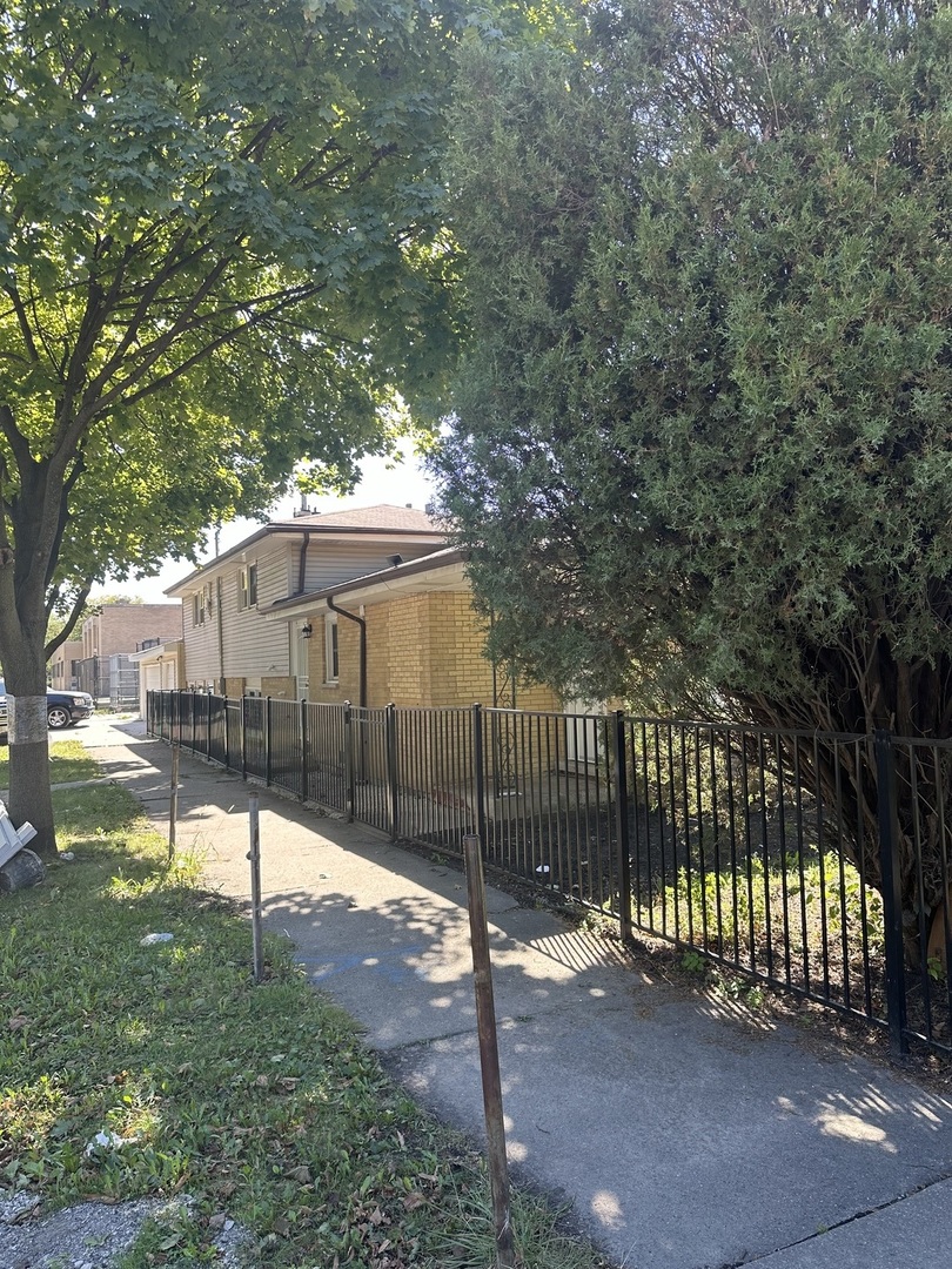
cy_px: 634
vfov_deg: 71.6
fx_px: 880
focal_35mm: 24
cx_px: 476
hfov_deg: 56.8
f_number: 1.78
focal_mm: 6.86
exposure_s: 1/337
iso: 80
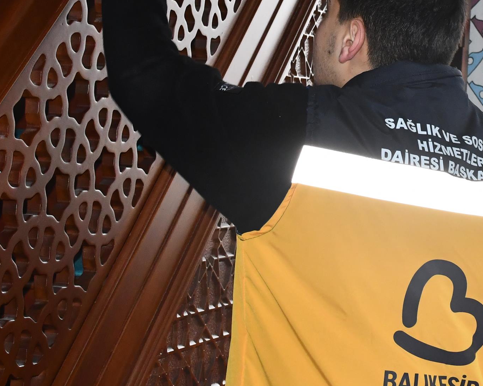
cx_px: 400
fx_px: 1644
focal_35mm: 115
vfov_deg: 13.3
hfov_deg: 16.6
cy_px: 17
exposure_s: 1/200
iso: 1600
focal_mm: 32
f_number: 5.6
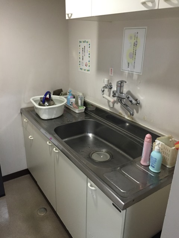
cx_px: 90
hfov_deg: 48.2
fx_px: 200
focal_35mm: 29
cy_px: 119
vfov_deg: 61.7
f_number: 2.2
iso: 250
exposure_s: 1/24
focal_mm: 4.15
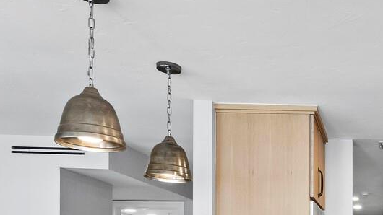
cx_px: 408
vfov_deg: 23.4
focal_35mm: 46
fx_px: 467
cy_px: 268
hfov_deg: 38.1
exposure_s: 1/5
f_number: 13
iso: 400
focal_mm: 7
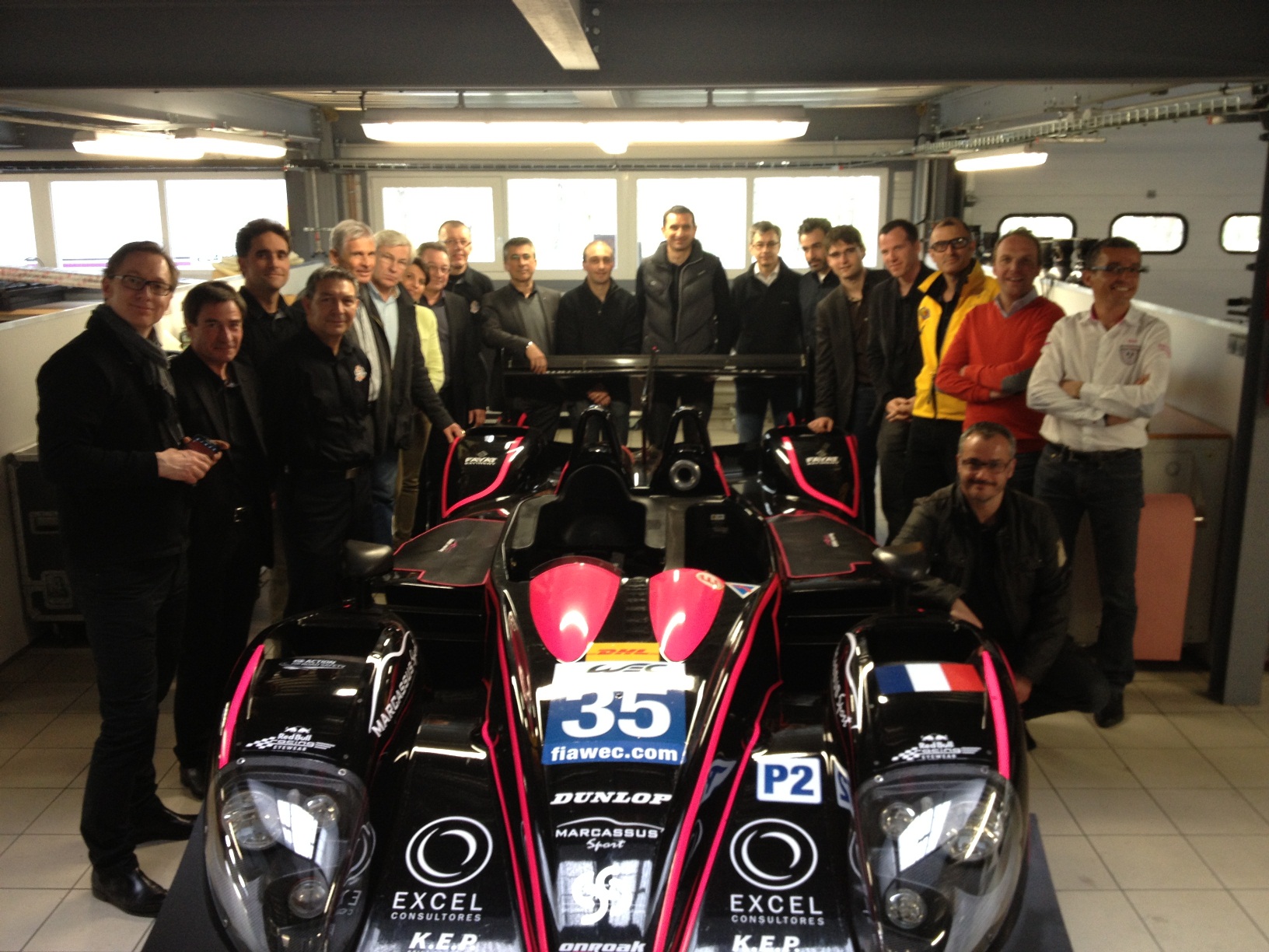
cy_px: 476
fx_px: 1283
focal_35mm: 35
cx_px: 634
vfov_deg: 40.7
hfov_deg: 52.6
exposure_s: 1/20
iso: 80
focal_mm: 4.28
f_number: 2.4
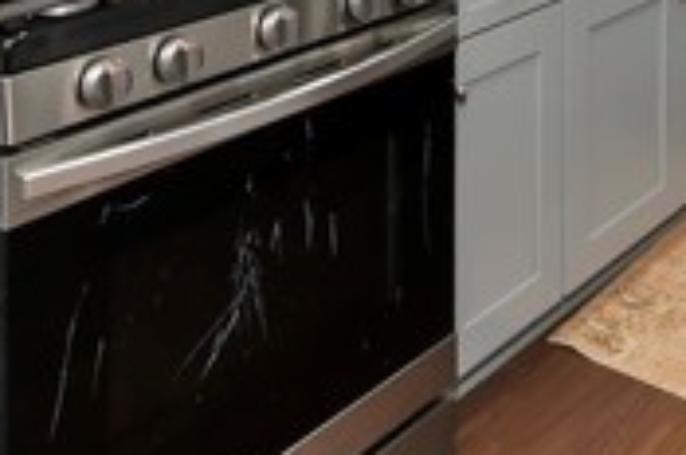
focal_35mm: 55
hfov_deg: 35.5
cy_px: -320
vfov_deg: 19.5
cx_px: 510
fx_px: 1046
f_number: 8
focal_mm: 10
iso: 400
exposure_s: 1/30
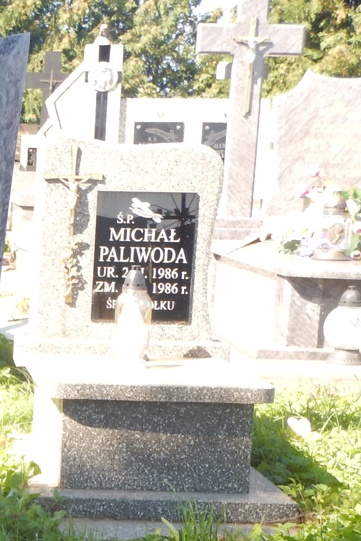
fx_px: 1549
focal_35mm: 103
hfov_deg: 12.3
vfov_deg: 19.5
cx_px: -268
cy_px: 477
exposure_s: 1/125
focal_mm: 7.2
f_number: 4.2
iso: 125
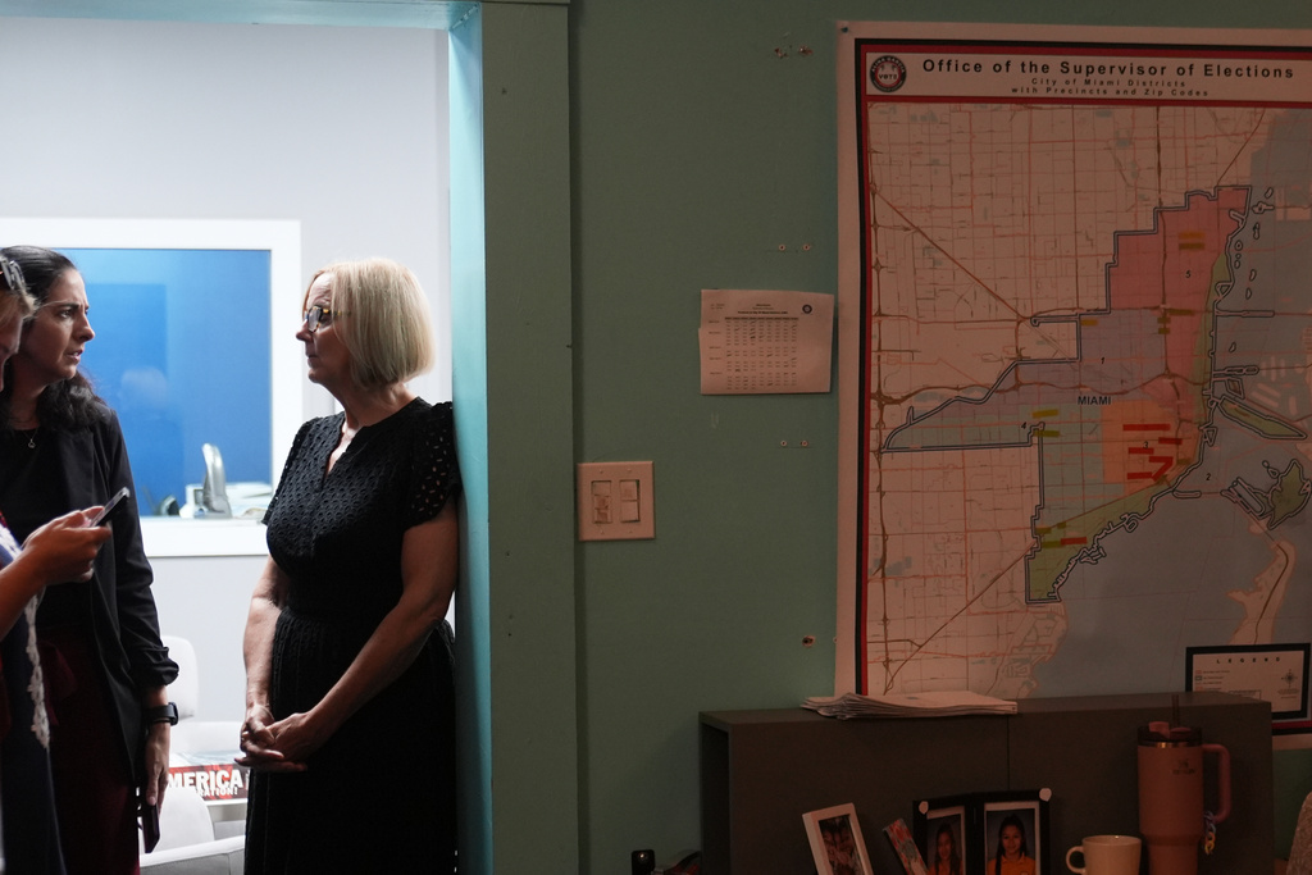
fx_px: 2406
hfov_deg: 30.5
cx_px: 656
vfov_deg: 20.6
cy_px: 438
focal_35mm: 66
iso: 2000
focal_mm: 44
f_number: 2.8
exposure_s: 1/250
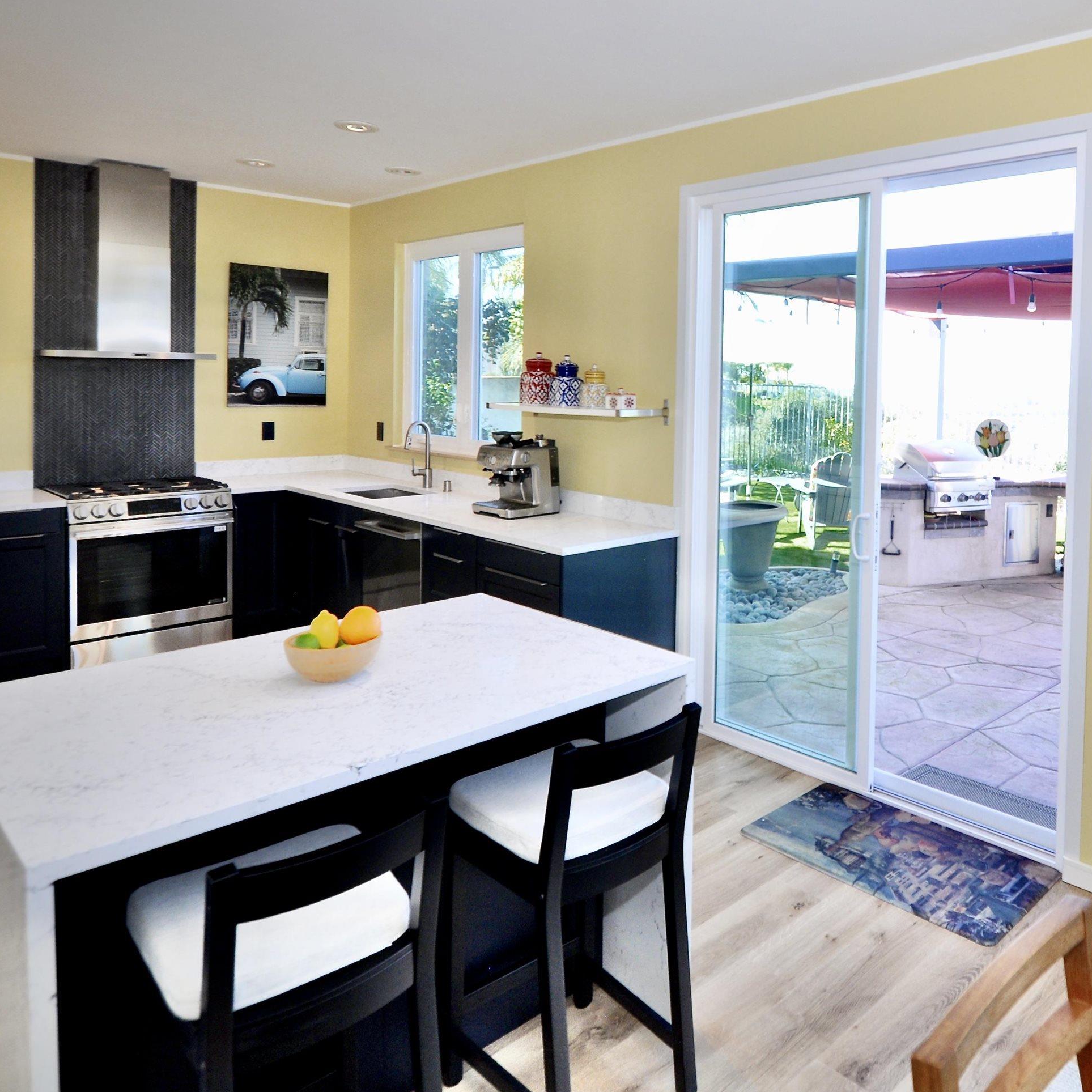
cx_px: 796
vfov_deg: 66.5
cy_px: 531
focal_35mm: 23
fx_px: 833
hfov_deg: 63.3
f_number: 4
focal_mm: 11.5
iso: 400
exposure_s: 1/60
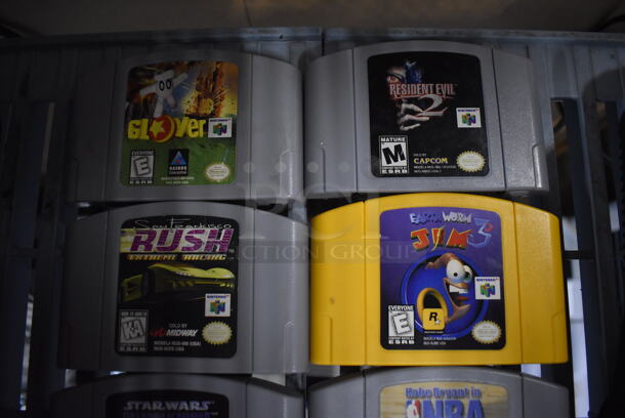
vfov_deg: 48.0
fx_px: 469
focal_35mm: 27
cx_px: 312
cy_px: 209
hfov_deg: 67.3
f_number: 3.5
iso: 3200
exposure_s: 1/50
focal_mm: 18
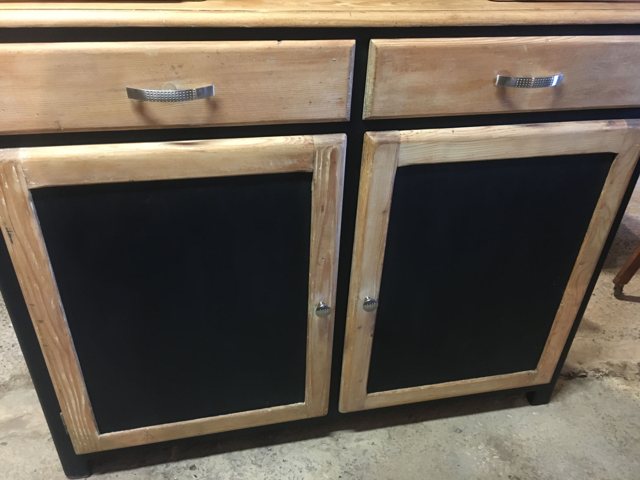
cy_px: 240
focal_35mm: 29
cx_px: 320
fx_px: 536
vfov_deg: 48.2
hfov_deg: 61.7
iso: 400
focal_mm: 4.15
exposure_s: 1/17
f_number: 2.2
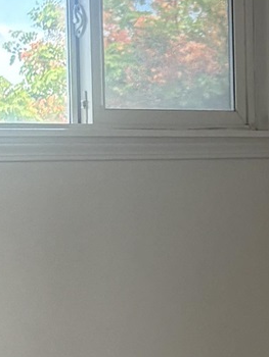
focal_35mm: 171
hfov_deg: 8.5
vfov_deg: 11.6
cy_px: 187
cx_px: 432
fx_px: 1770
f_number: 1.6
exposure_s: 1/144
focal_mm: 5.96
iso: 50
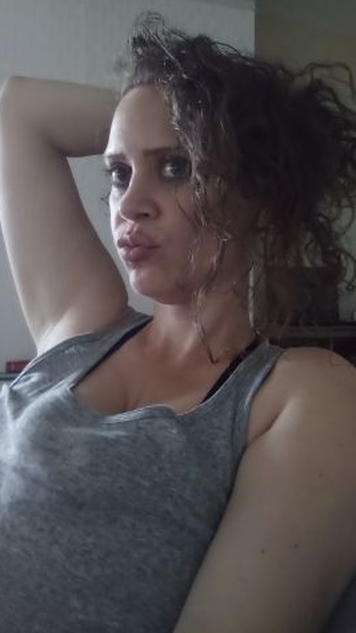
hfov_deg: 36.4
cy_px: 314
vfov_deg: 61.0
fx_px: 536
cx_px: 233
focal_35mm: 32
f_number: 2.2
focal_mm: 2.27
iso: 980
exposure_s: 1/10
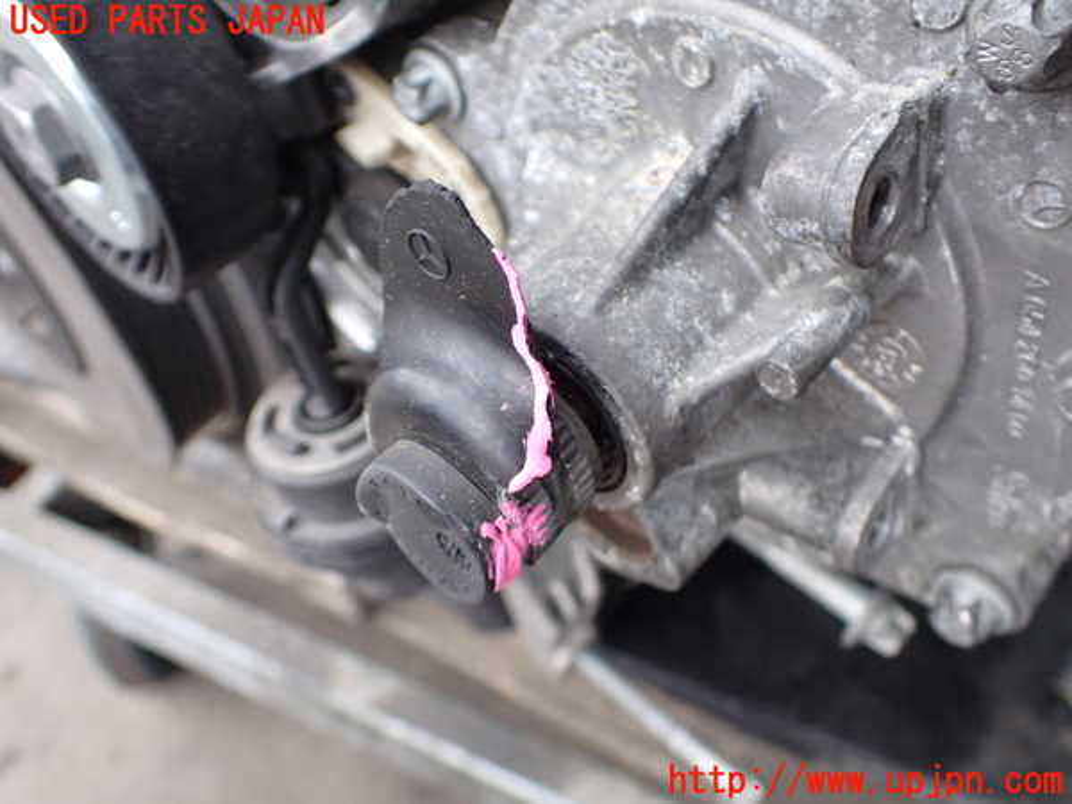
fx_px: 929
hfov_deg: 60.0
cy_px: 402
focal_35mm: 30
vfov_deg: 46.8
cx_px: 536
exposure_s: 1/125
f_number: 2.3
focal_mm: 5.4
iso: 200
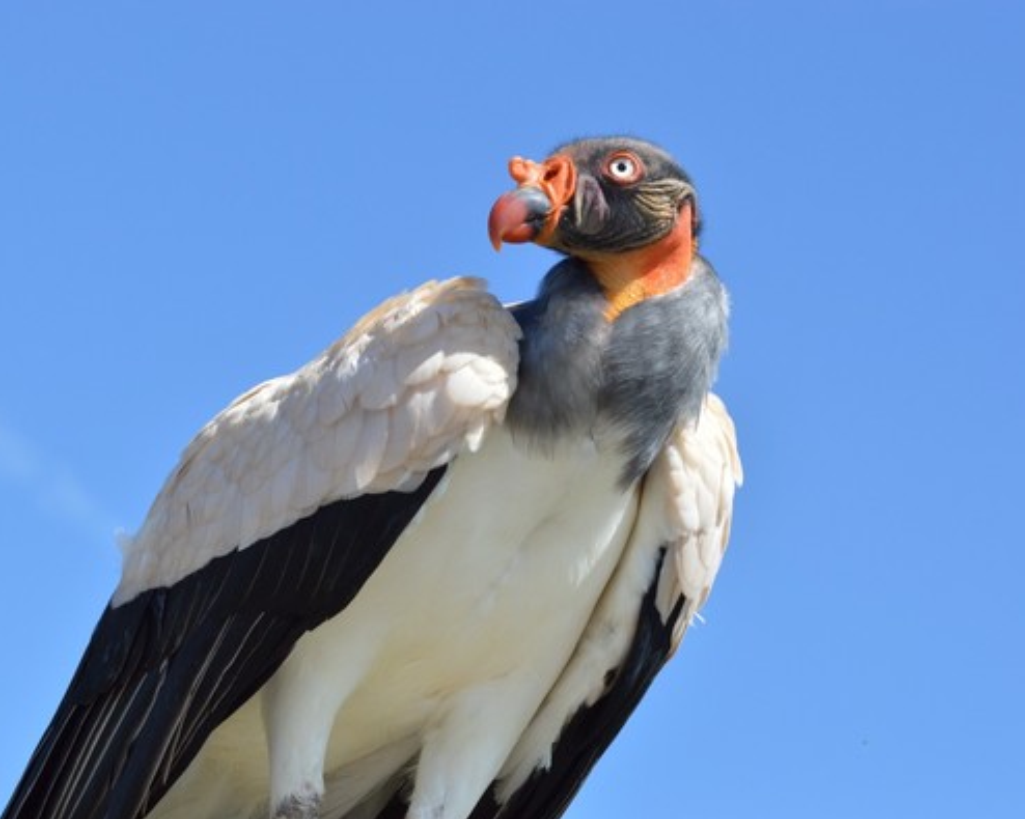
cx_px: 446
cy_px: 410
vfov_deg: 11.0
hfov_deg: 13.8
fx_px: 4246
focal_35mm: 140
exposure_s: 1/1600
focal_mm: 82
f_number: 10
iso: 800
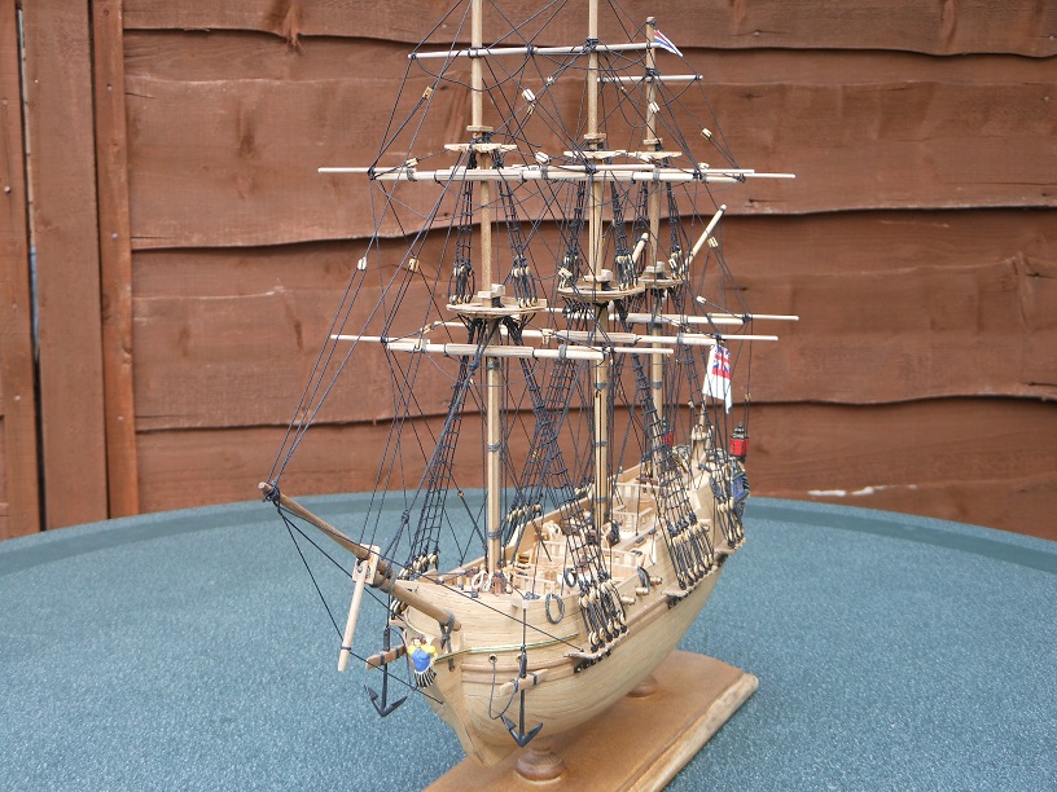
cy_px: 396
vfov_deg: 29.1
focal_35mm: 50
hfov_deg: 38.2
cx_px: 528
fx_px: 1527
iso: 80
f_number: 4
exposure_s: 1/80
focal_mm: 8.9
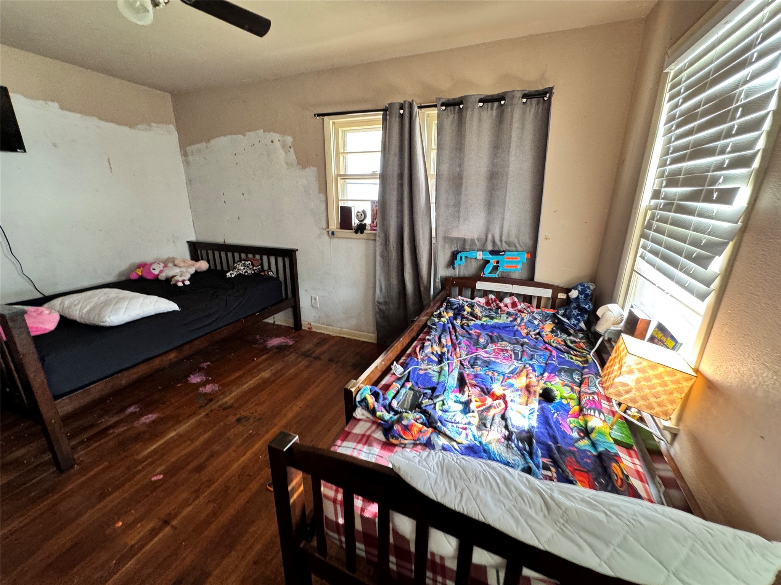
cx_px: 390
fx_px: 316
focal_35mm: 14
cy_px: 292
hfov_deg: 102.1
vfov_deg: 85.7
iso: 250
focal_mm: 2.22
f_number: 2.2
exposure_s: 1/60
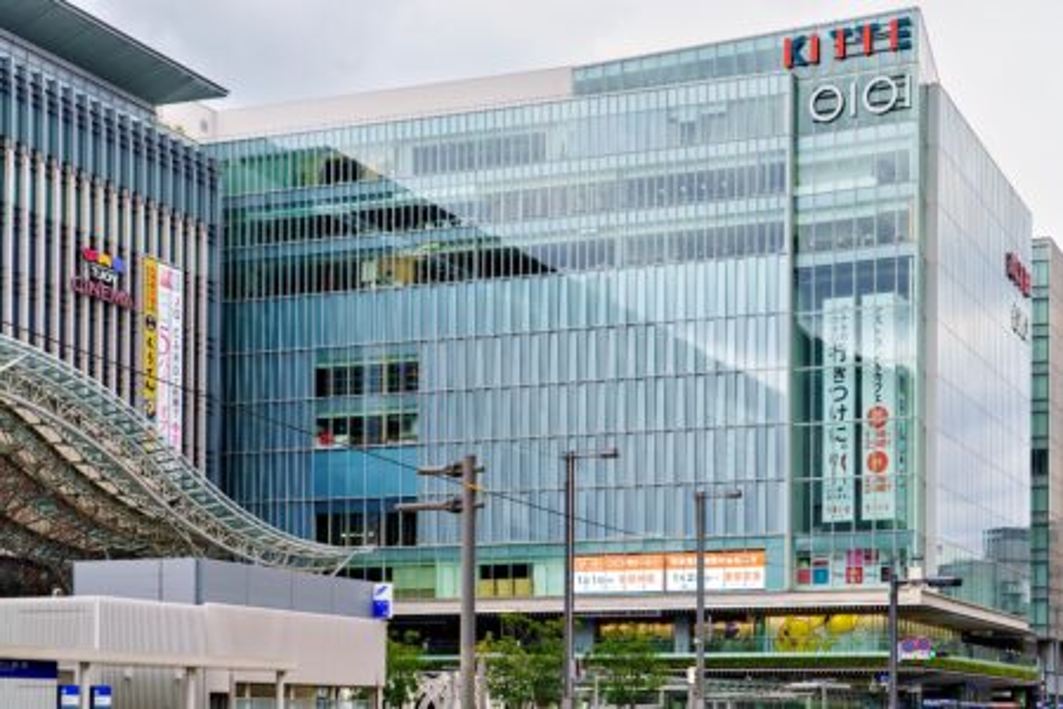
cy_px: 354
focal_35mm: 56
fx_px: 1653
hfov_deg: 35.6
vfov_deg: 24.2
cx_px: 532
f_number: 8
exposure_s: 1/125
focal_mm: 56
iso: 250
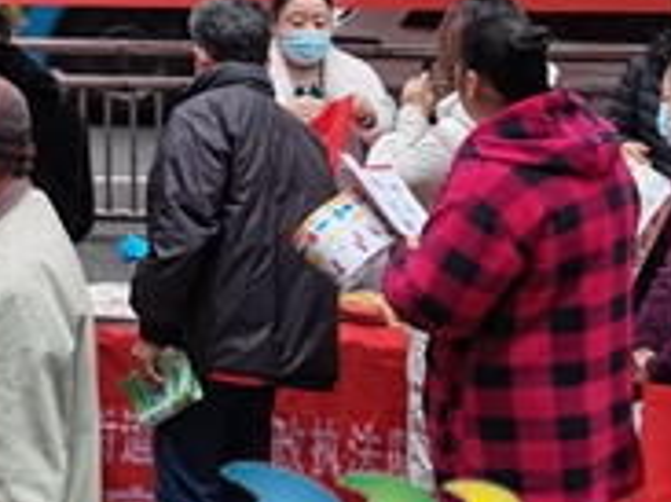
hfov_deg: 20.0
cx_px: -165
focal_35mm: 91
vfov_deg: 15.7
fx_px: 1763
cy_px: -59
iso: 200
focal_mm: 5.58
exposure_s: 1/100
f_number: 1.8
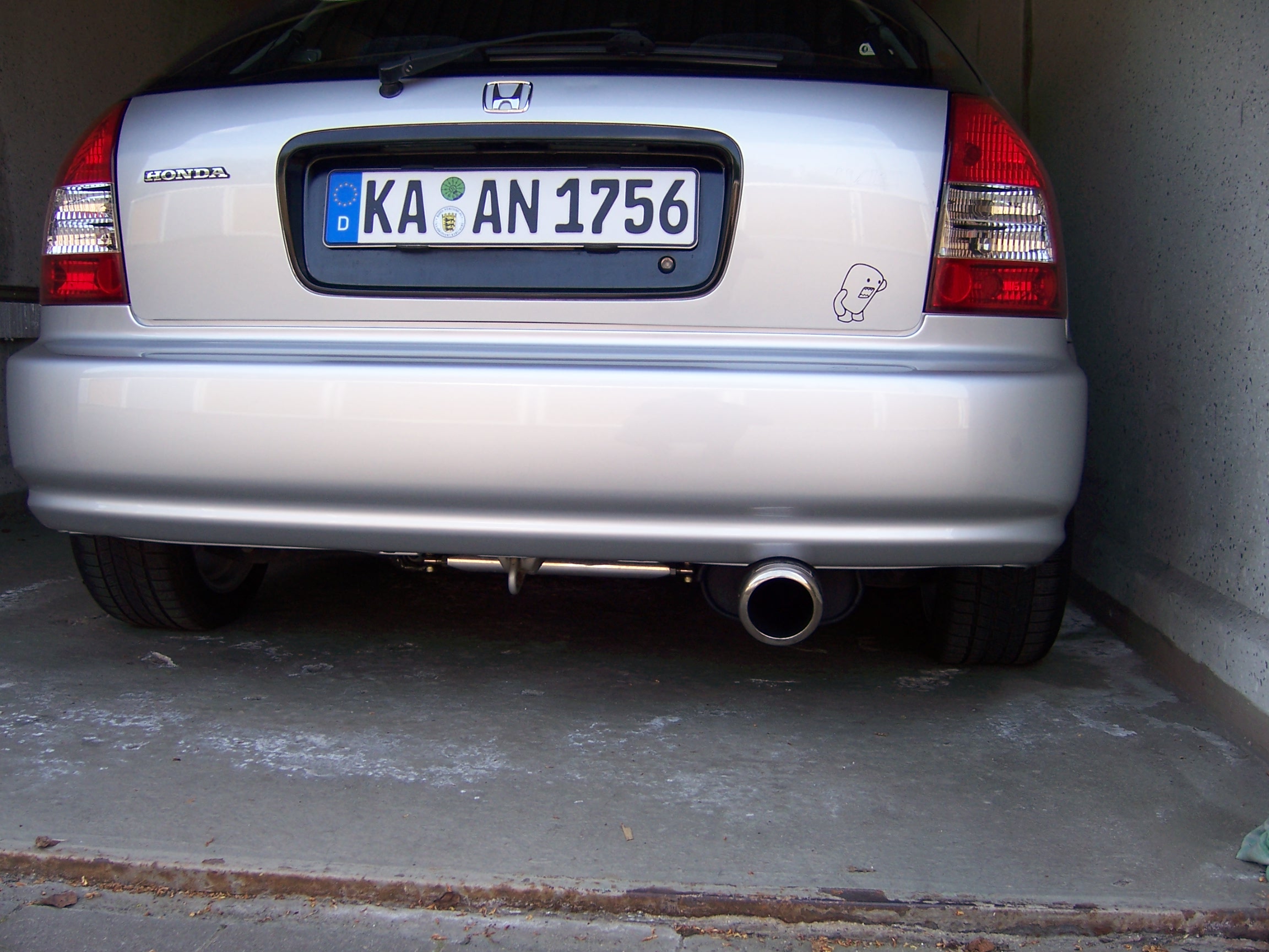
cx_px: 634
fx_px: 1320
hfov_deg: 51.4
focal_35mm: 36
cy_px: 476
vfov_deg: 39.7
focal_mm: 6.2
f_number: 2.8
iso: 80
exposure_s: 1/160
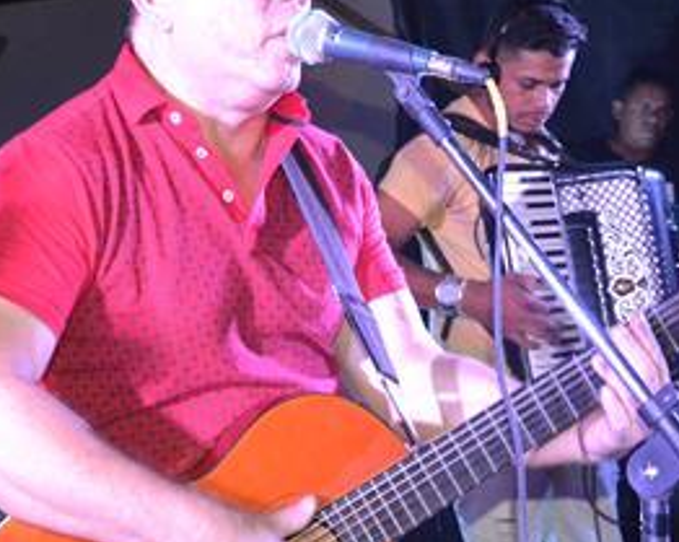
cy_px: 320
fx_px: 1729
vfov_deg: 17.8
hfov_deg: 22.1
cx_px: 238
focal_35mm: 86
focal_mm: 25
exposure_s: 1/60
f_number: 4
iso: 3200
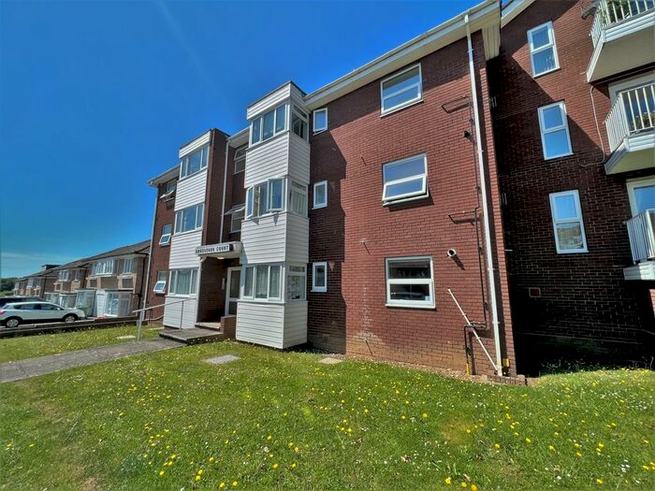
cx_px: 328
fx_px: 246
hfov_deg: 106.2
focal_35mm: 13
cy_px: 246
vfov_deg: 89.9
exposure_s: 1/1340
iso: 32
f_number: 1.8
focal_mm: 1.57
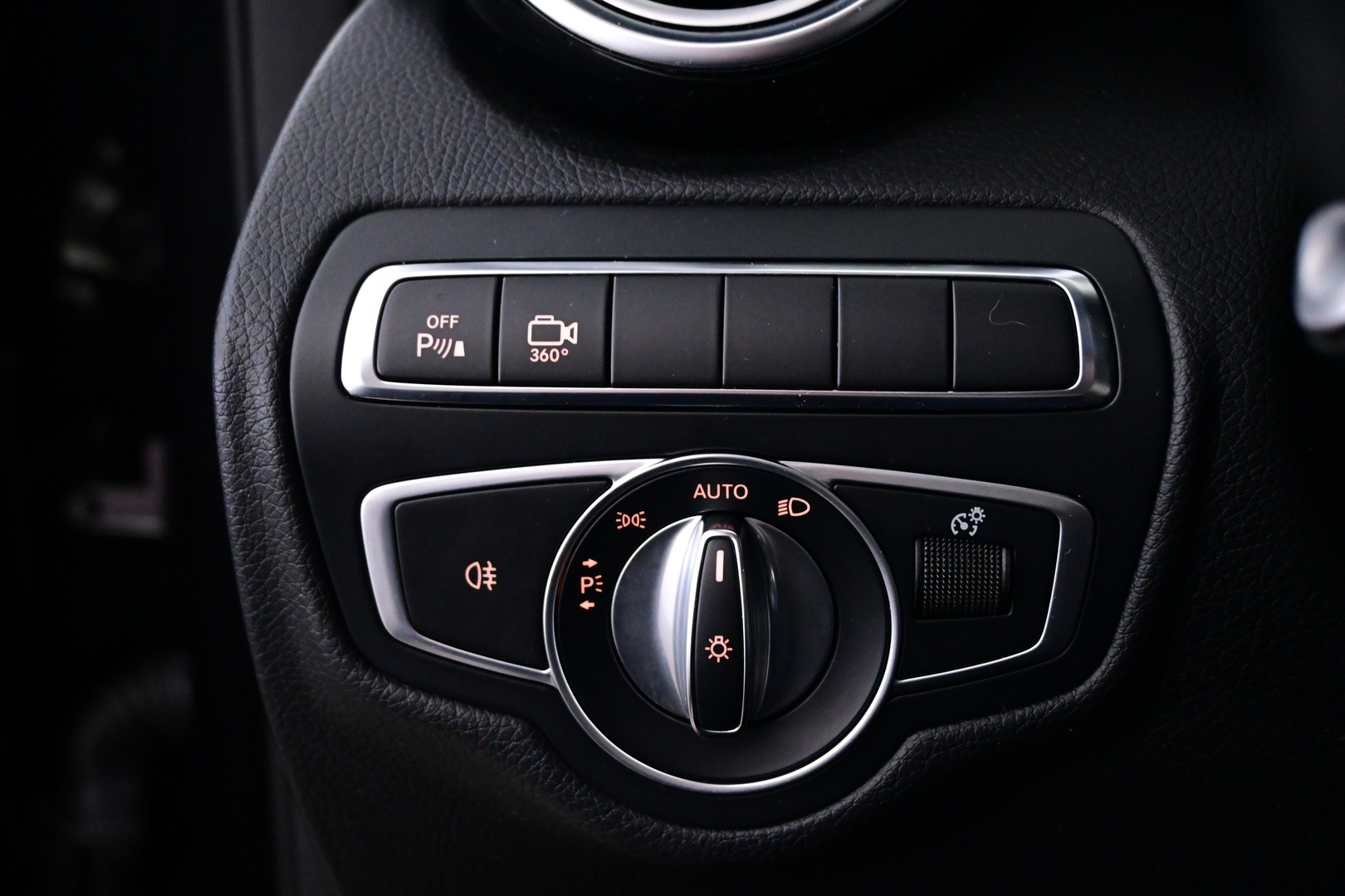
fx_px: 1485
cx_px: 672
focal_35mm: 40
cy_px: 448
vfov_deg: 33.6
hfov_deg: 48.7
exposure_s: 1/40
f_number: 4.5
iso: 4500
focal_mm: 26.5
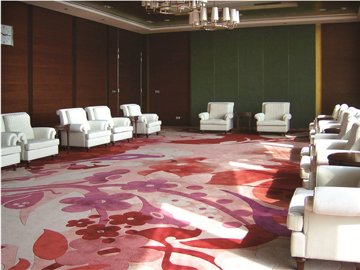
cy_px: 135
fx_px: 374
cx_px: 180
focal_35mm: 36
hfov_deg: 51.4
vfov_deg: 39.7
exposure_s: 1/80
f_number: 2.8
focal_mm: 6
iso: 80
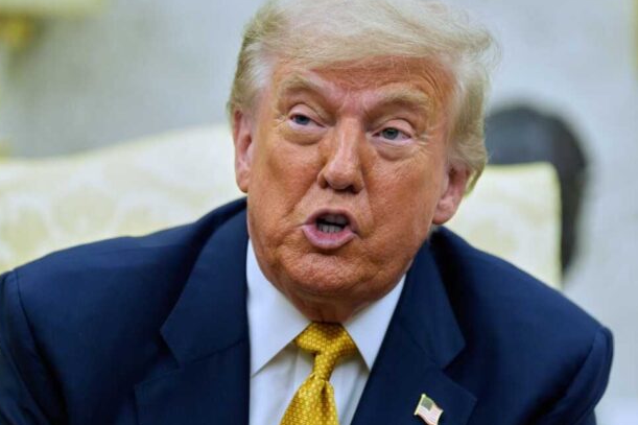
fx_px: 4039
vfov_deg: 6.0
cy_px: 189
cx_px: 348
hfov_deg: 9.0
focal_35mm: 228
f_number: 3.2
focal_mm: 200
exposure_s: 1/500
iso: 2500
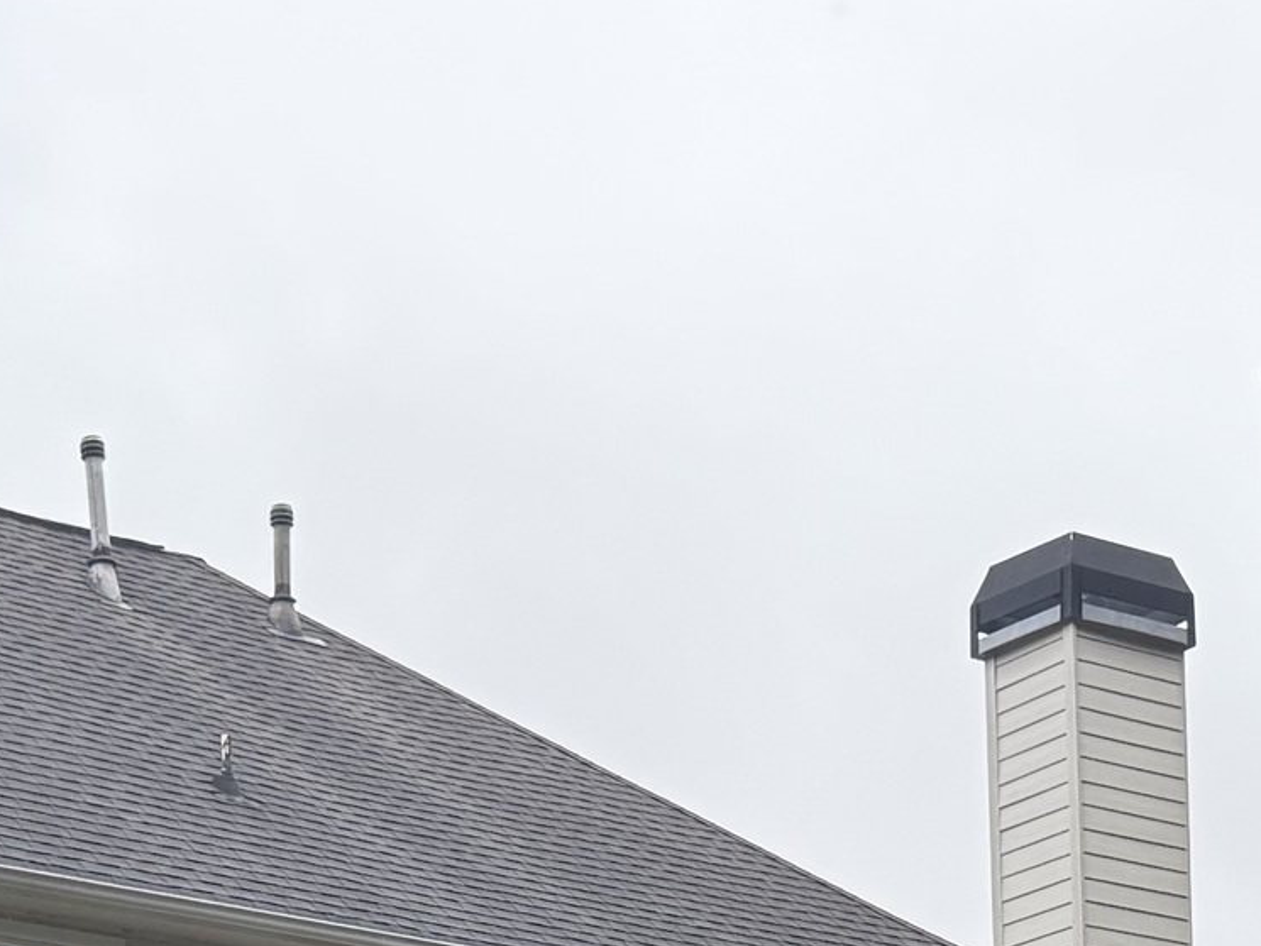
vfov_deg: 13.3
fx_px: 3607
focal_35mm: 99
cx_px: 545
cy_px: 1779
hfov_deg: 19.8
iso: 100
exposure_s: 1/757
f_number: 1.78
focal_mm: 6.76
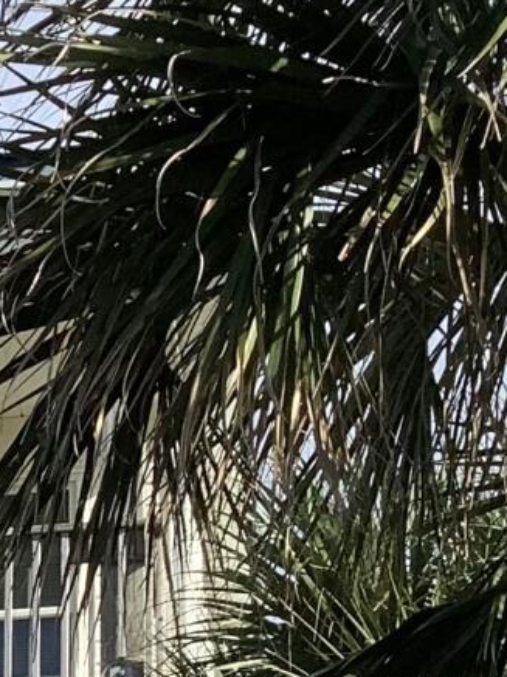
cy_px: 1047
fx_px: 2777
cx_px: -631
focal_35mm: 142
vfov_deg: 13.1
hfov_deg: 9.5
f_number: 2.4
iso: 25
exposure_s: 1/1199
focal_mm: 3.3
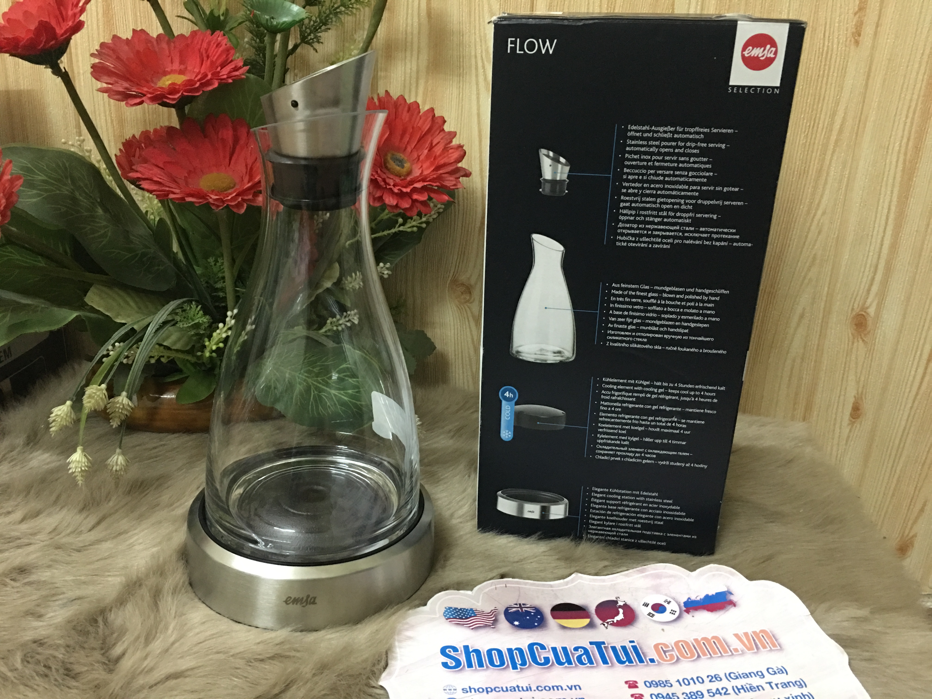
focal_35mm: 29
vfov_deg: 48.2
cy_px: 350
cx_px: 466
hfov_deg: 61.7
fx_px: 781
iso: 160
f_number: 2.2
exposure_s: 1/8
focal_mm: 4.15
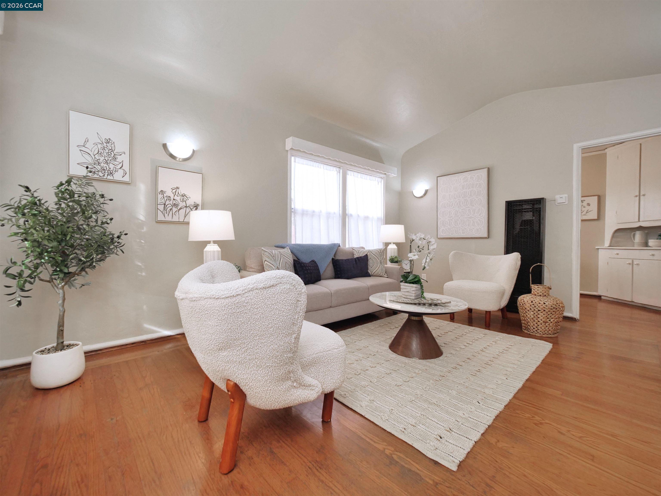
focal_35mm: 14
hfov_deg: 102.1
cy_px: 248
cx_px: 330
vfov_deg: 85.7
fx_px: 267
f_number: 3.5
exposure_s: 1/160
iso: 800
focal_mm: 7
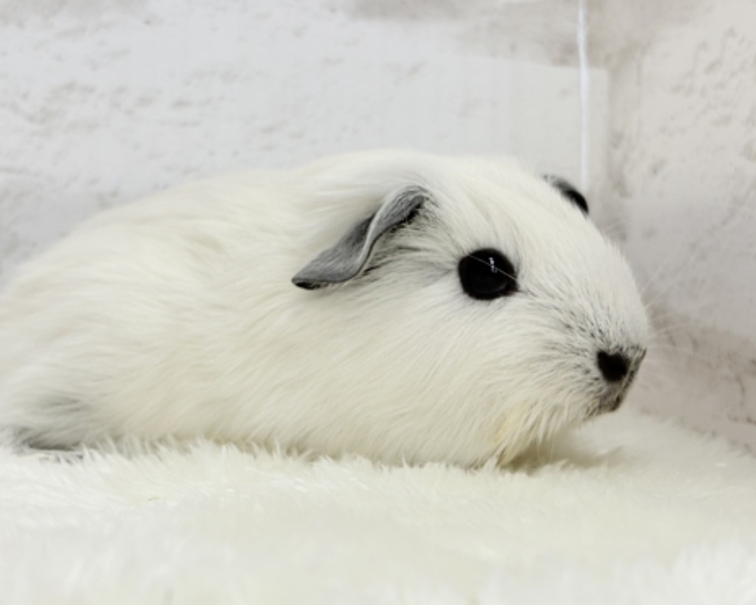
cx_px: 336
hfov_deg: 27.1
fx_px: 1566
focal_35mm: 70
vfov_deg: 21.8
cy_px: 344
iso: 64
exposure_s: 1/100
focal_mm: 5.96
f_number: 1.6
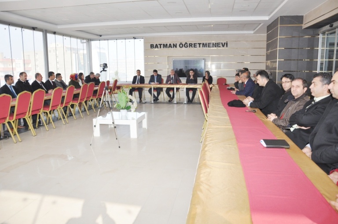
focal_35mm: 27
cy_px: 112
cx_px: 169
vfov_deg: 47.8
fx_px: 253
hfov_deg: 67.4
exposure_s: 1/160
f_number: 4
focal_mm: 18
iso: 200
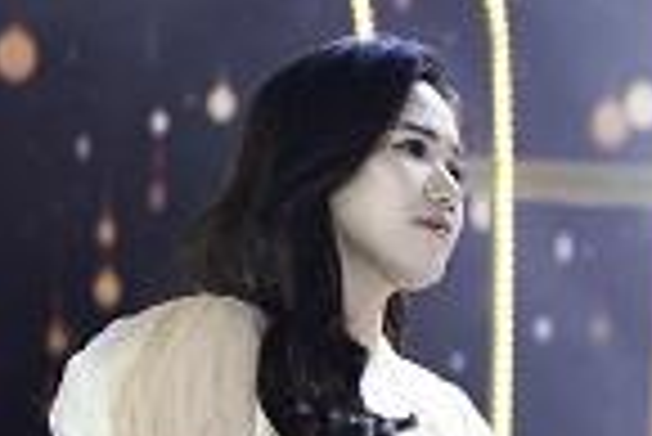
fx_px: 9119
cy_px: 508
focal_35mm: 503
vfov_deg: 2.7
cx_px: 989
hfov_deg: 4.1
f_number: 2
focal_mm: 90
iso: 160
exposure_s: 1/220
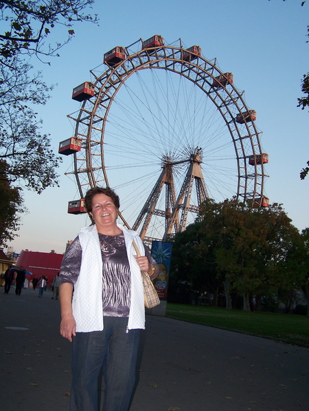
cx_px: 154
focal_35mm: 38
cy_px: 206
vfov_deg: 49.0
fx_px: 452
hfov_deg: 37.7
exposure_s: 1/200
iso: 80
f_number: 2.8
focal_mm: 6.3
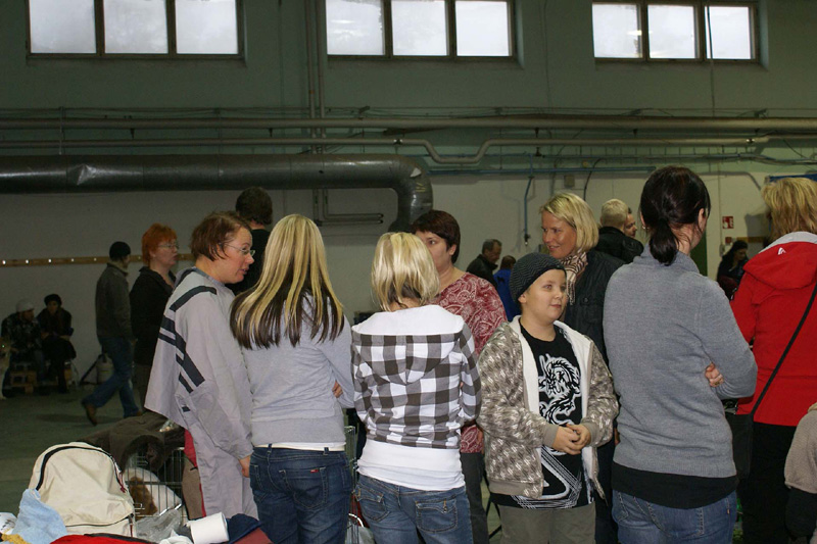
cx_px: 408
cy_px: 272
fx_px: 1361
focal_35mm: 60
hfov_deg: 33.4
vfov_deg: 22.6
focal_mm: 40
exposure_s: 1/60
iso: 400
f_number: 5.6
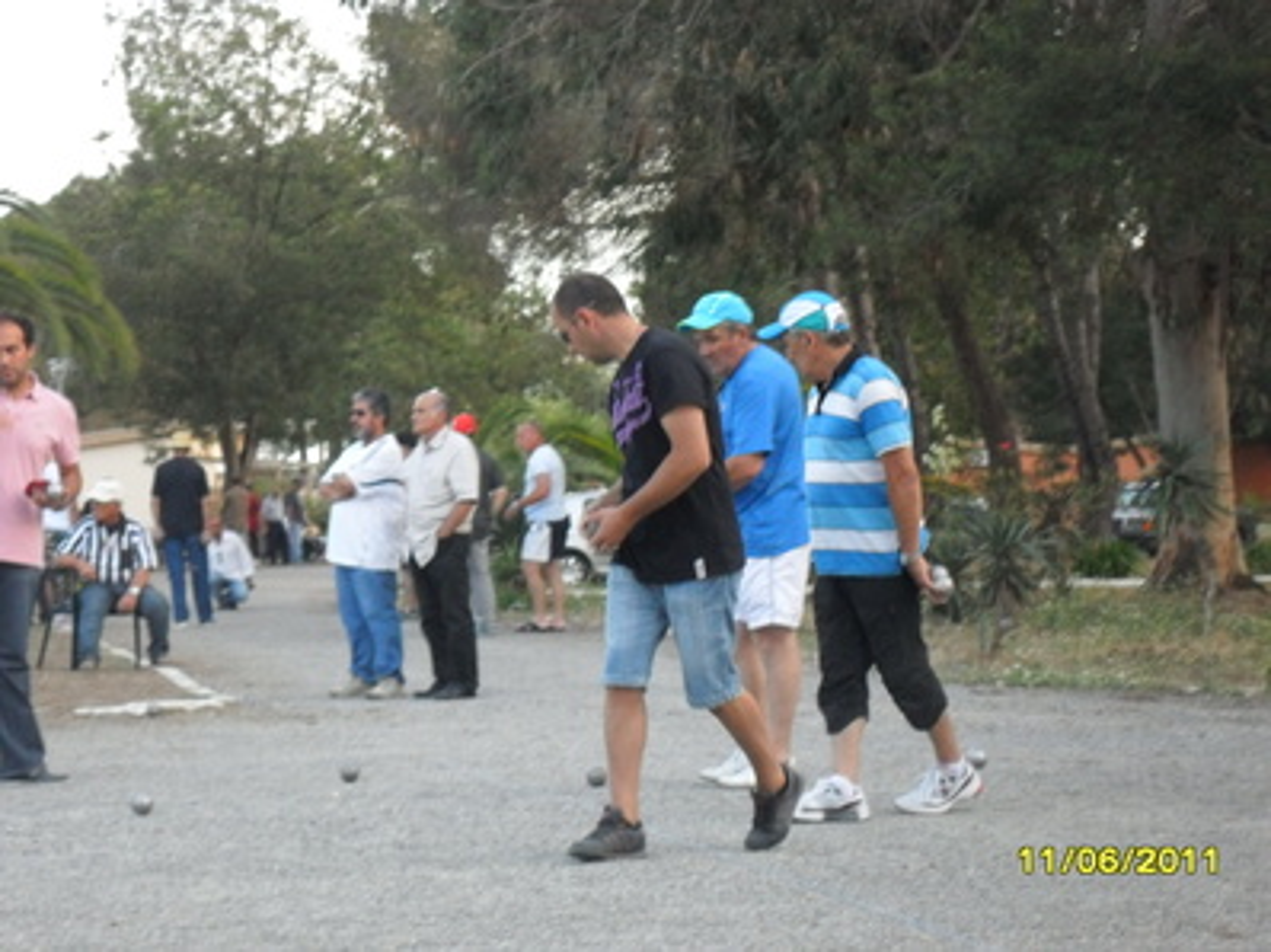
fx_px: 4293
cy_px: 476
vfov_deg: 12.6
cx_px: 636
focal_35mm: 117
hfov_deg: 16.8
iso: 200
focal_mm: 21
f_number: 5.4
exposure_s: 1/60
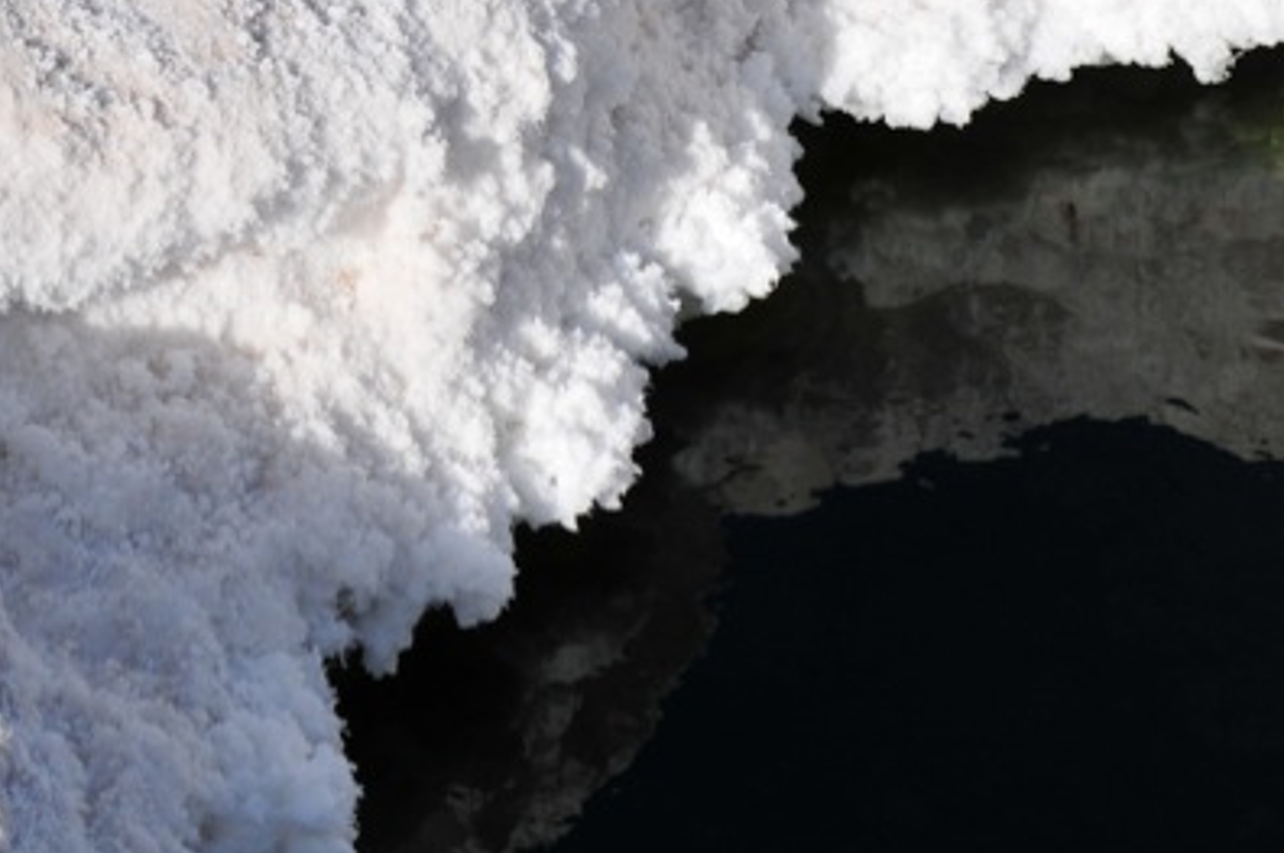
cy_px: 619
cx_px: 1339
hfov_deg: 10.9
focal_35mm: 186
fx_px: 6626
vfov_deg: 7.4
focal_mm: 48
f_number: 11
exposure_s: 1/500
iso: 200
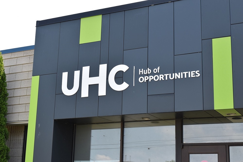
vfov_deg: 22.6
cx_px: 122
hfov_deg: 33.4
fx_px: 405
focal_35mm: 60
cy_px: 81
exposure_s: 1/320
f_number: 9
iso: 400
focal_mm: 40
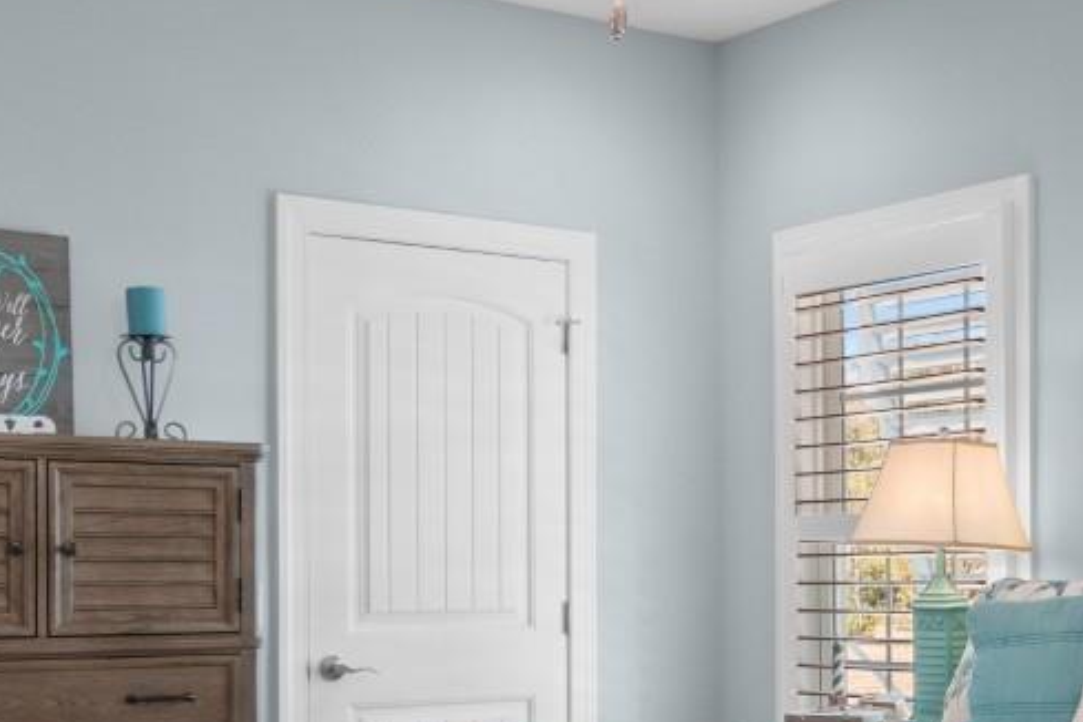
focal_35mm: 63
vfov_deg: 21.4
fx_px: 1895
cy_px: 534
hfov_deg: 30.9
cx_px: 895
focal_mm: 13
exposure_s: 1
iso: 100
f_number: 5.6
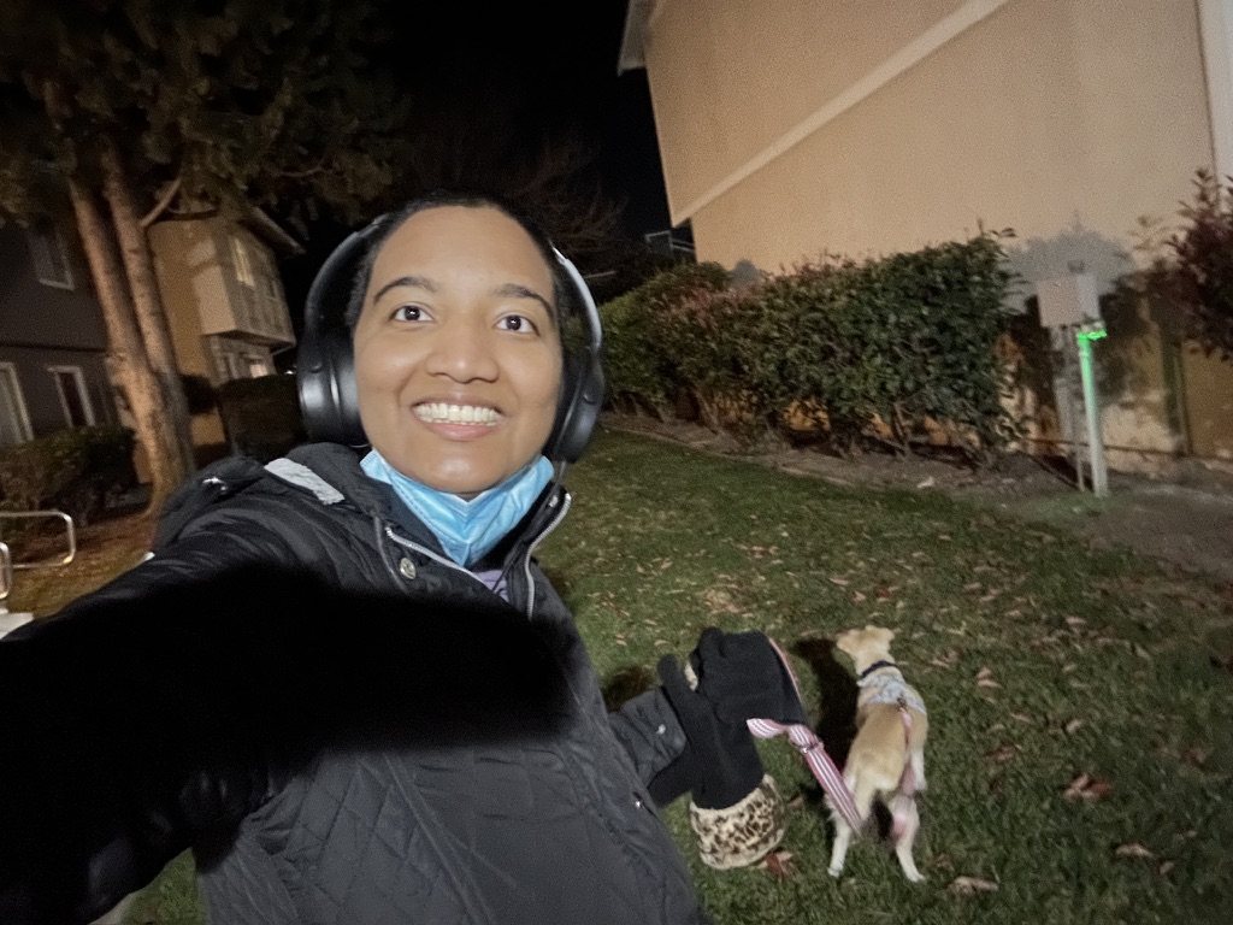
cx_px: 616
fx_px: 819
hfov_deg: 73.9
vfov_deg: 58.9
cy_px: 462
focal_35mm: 23
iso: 2000
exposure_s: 1/8
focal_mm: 2.69
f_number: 1.9
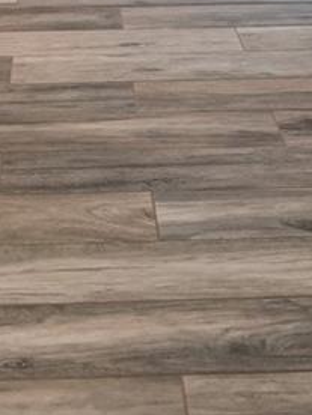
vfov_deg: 17.2
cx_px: 119
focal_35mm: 89
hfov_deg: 16.6
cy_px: -368
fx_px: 1070
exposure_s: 1/500
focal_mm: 16
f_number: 3.5
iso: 2000
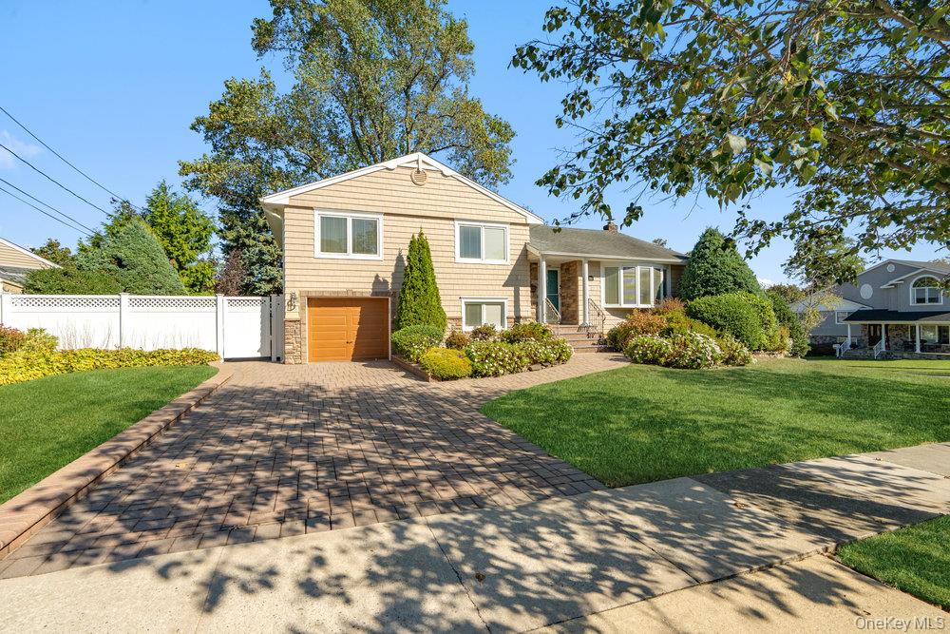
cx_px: 475
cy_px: 317
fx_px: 422
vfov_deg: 73.8
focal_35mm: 16
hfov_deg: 96.7
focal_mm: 16
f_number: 10
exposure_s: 1/400
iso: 320
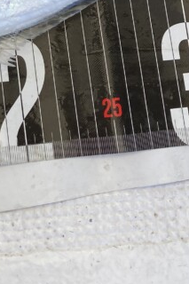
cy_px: -78
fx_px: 717
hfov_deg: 14.5
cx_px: -41
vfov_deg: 20.6
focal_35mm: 91
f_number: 1.8
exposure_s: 1/193
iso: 20
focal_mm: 3.99
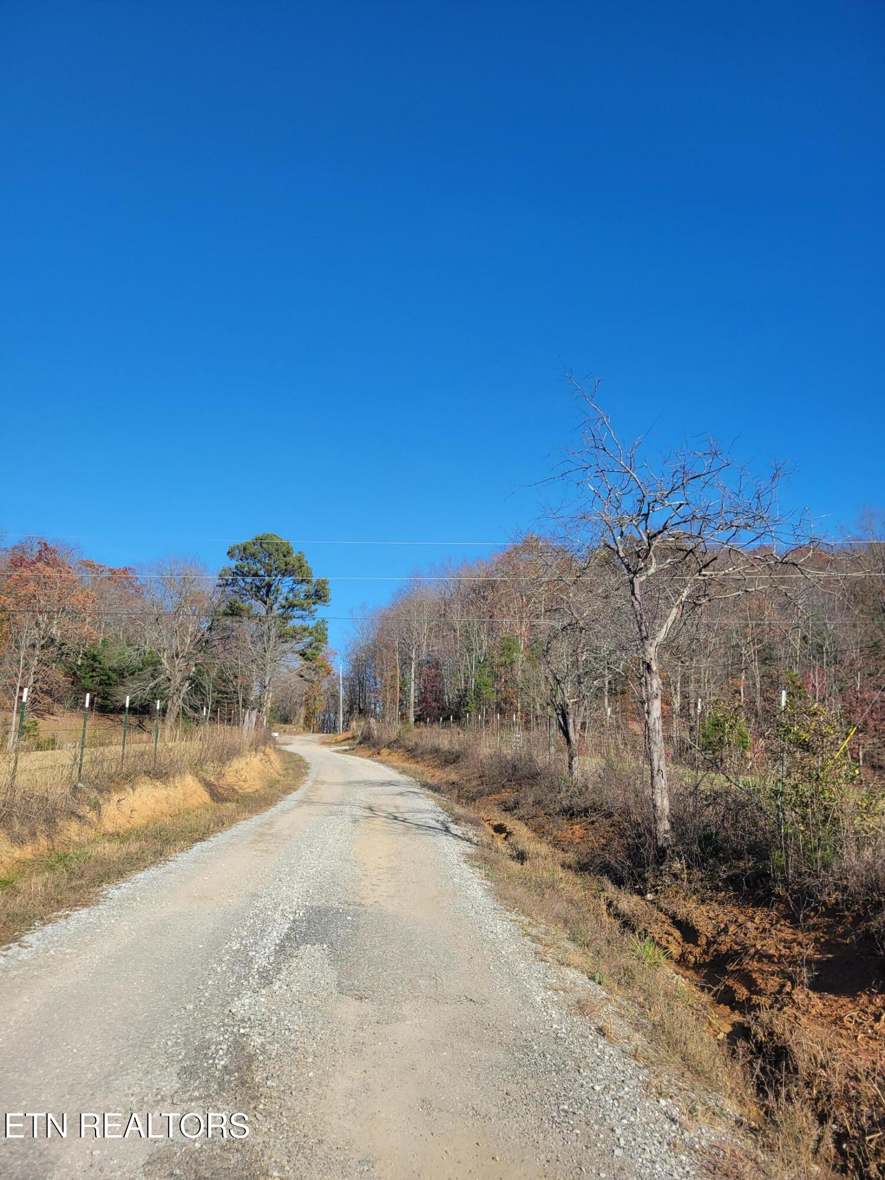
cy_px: 590
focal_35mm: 26
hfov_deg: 53.1
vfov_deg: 67.3
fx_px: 886
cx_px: 442
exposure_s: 1/1957
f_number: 1.8
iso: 40
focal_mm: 5.4
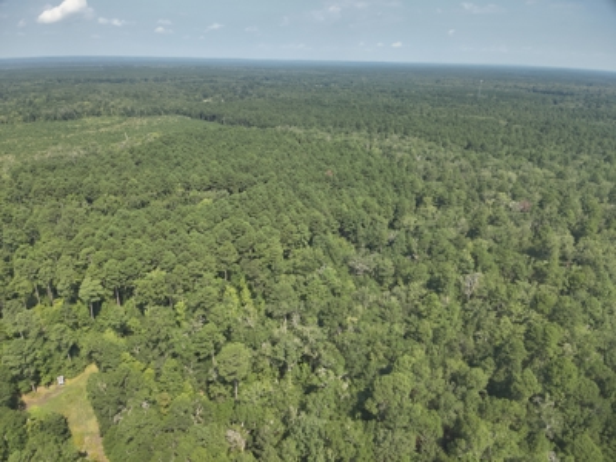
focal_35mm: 24
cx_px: 308
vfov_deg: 56.8
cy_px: 231
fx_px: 427
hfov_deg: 71.6
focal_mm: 4.4
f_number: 2.8
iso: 100
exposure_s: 1/640
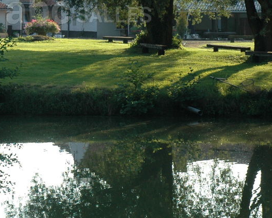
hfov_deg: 11.5
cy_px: 10
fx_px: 1344
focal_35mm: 167
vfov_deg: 9.2
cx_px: 47
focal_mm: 46
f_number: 8
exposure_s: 1/200
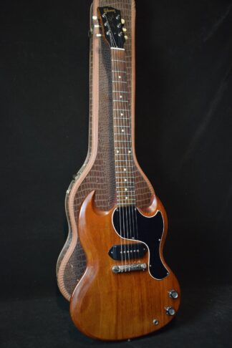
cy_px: 174
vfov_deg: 51.3
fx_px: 362
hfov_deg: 35.5
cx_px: 116
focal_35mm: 38
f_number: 4
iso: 4500
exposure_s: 1/60
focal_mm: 25
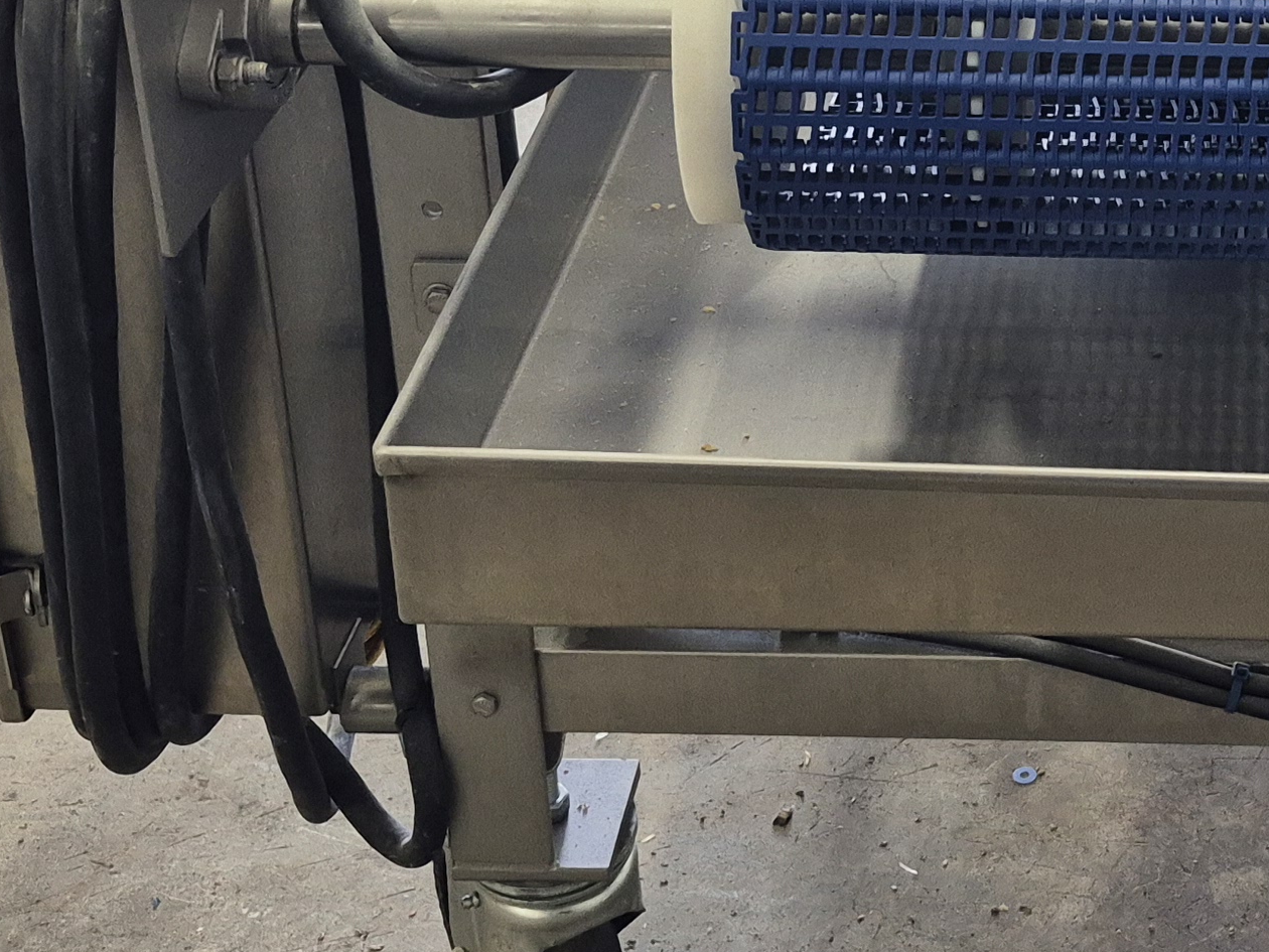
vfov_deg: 19.4
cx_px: 1263
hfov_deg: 25.4
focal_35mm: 73
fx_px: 2676
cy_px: -56
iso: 200
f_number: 1.8
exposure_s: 1/120
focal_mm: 5.4
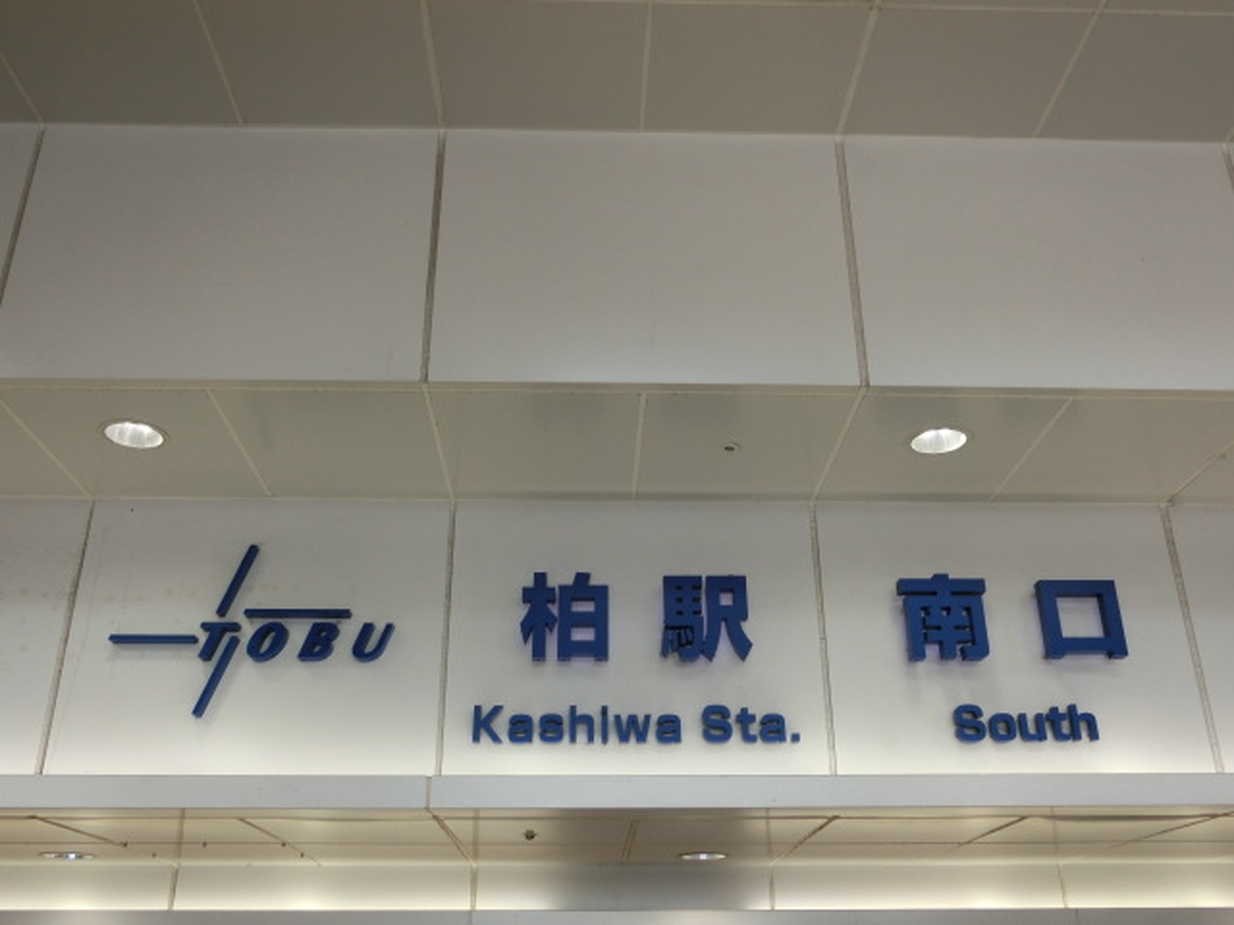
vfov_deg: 41.8
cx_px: 617
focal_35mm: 34
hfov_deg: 54.0
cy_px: 462
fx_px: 1212
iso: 80
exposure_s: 1/160
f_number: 3.9
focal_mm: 6
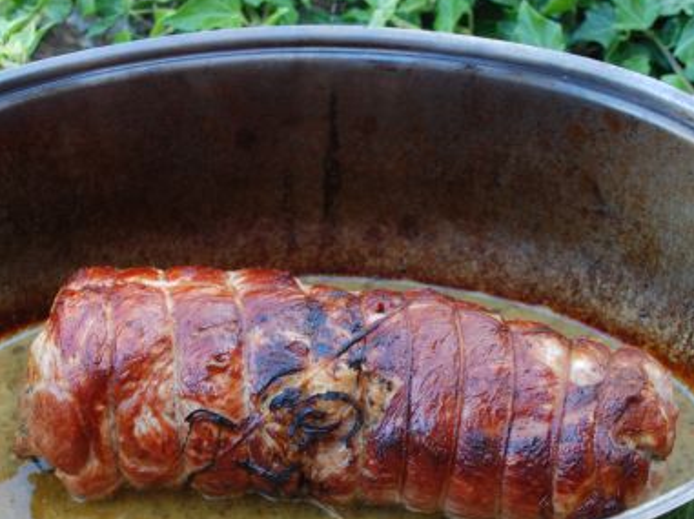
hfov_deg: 23.0
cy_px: 401
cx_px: 377
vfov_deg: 17.2
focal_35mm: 85
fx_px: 1703
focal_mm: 28
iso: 400
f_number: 4
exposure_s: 1/60
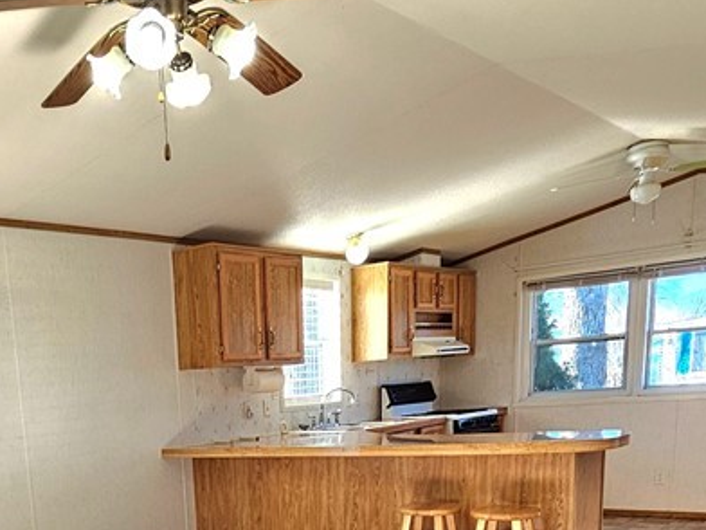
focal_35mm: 34
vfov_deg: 34.9
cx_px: 142
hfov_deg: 50.7
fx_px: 693
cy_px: 606
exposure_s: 1/60.2
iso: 64
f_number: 2.2
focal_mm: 2.2
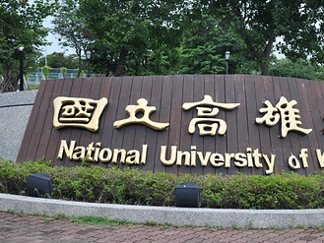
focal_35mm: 70
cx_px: 205
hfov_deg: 27.7
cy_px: 147
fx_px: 655
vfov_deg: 21.0
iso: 250
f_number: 5.6
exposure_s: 1/125
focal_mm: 32
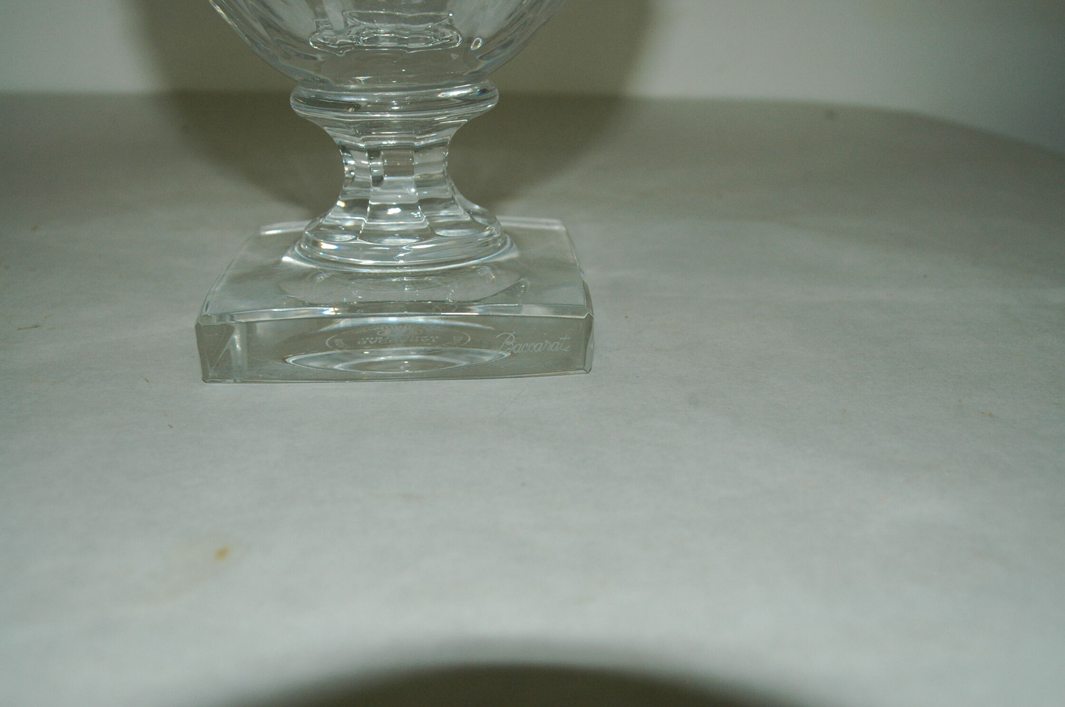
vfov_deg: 31.8
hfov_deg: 46.4
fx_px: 1241
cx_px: 532
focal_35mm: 42
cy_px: 354
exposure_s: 1/125
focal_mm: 28
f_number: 7.1
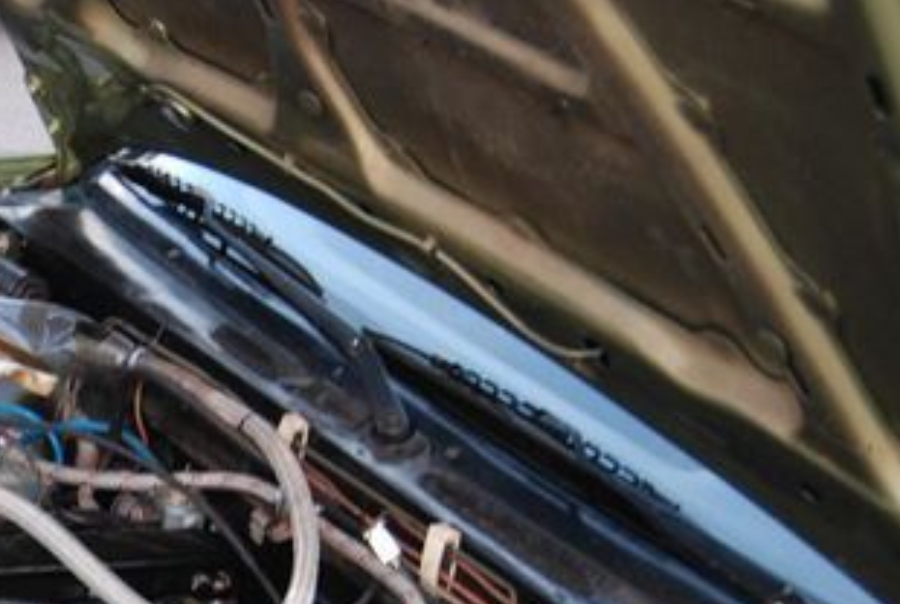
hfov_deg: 20.6
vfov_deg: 14.1
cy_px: 571
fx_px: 2405
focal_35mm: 96
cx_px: 29
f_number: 4.5
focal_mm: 31
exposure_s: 1/13
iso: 400
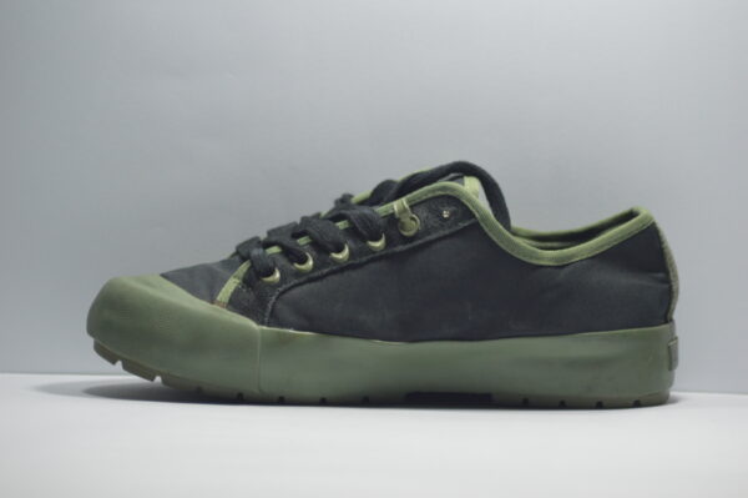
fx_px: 4204
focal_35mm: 202
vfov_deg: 6.8
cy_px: 249
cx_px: 374
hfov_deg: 10.2
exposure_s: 1/125
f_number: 4.2
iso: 560
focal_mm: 135
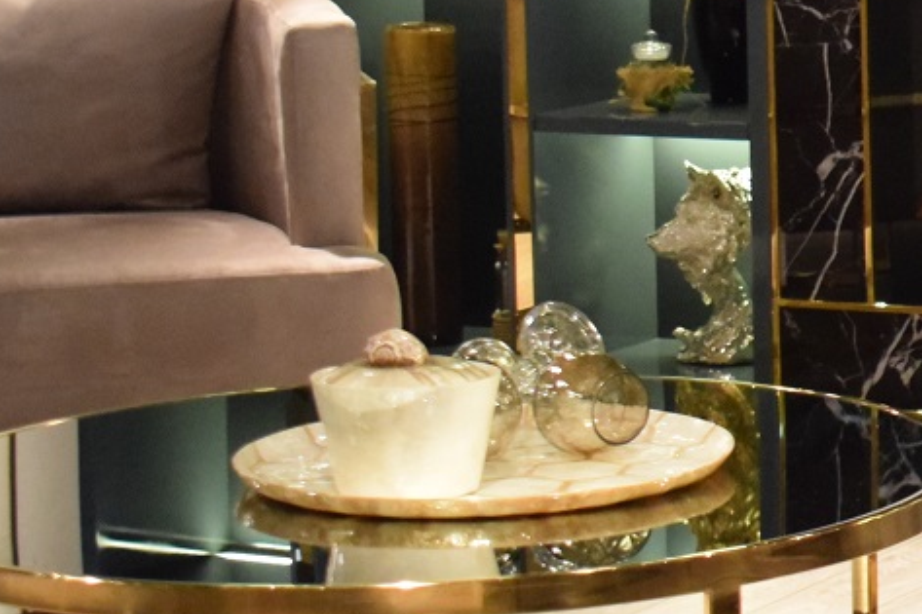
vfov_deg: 8.2
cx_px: 1448
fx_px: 4265
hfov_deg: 11.7
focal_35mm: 167
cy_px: 197
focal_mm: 35
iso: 4500
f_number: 4.5
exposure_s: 1/60
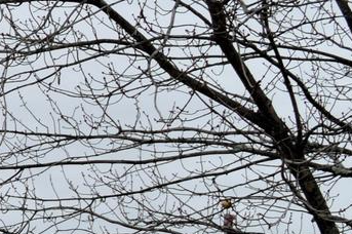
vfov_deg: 6.8
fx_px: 1924
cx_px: -662
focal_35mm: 197
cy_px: 385
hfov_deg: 8.8
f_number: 6.3
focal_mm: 22
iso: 100
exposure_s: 1/160
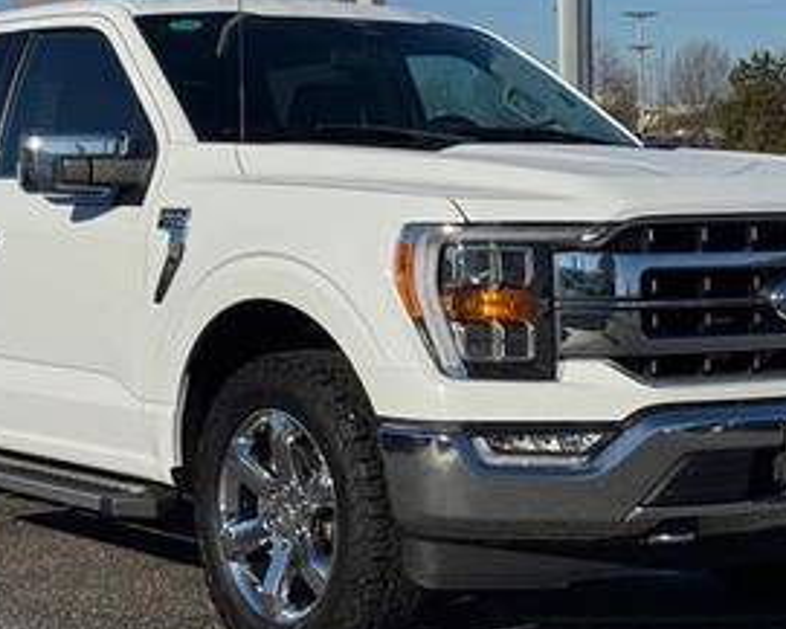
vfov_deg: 17.7
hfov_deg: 21.9
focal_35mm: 87
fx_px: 2025
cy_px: 281
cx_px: 319
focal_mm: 6.76
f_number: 1.78
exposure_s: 1/12500
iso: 64
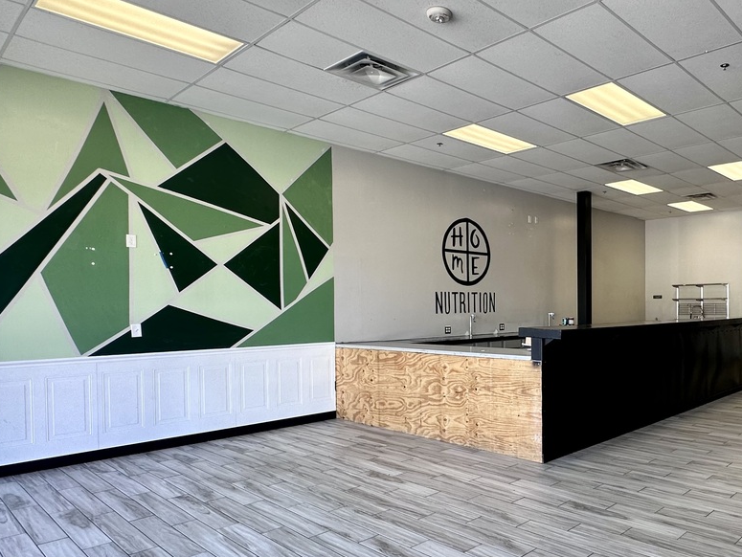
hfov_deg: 64.0
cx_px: 539
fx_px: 558
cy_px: 317
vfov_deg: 52.9
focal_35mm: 26
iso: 64
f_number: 2.2
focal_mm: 2.22
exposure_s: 1/120
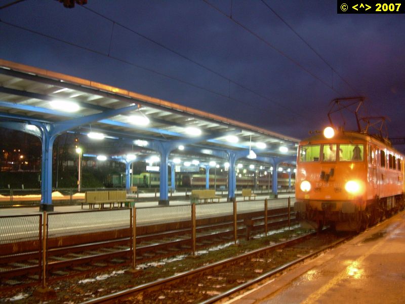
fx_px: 445
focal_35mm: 38
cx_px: 202
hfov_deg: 49.0
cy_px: 152
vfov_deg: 37.7
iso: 200
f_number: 2.8
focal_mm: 6.3
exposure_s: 1/1.2
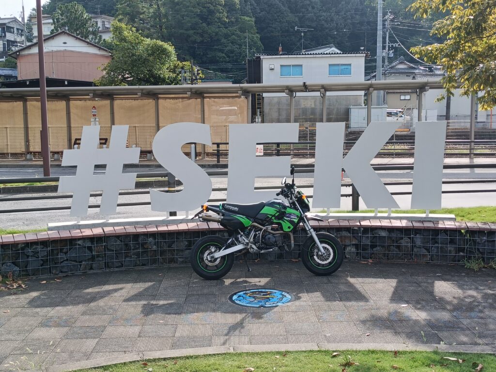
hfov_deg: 44.8
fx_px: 602
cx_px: 248
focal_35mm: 42
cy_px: 186
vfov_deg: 34.3
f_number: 1.7
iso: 50
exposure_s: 1/253
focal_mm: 4.7
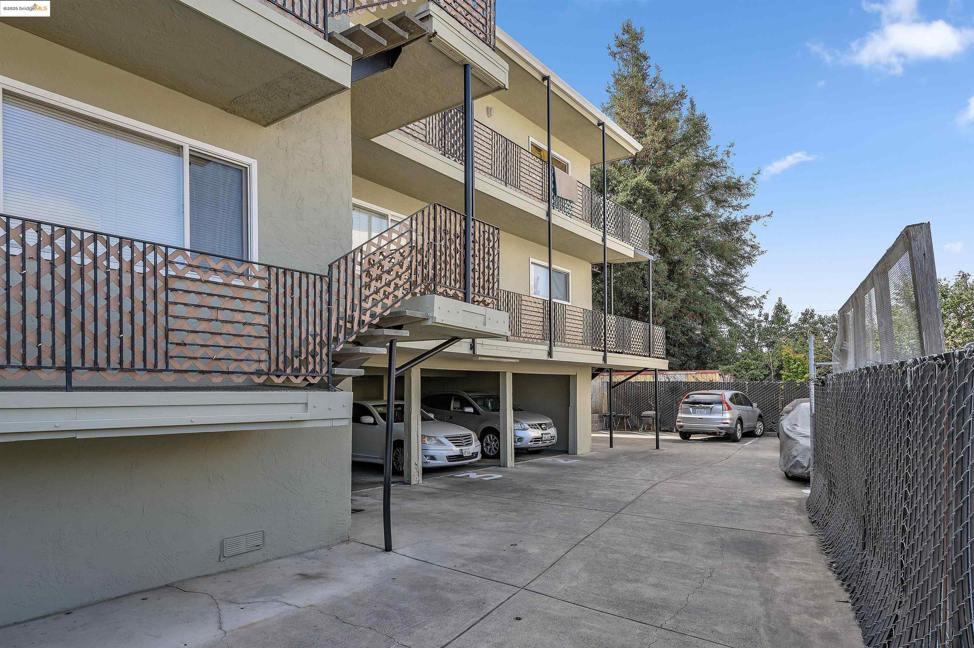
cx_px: 487
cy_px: 324
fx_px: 527
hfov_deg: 85.5
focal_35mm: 20
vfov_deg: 63.1
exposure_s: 1/80
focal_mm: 19.5
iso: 100
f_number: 8
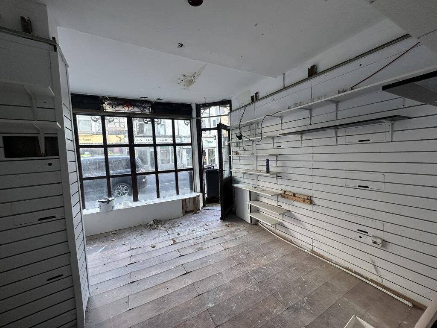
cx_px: 218
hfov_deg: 102.1
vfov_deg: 85.7
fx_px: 177
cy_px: 164
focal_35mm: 14
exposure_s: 1/99
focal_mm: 2.22
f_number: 2.2
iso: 125
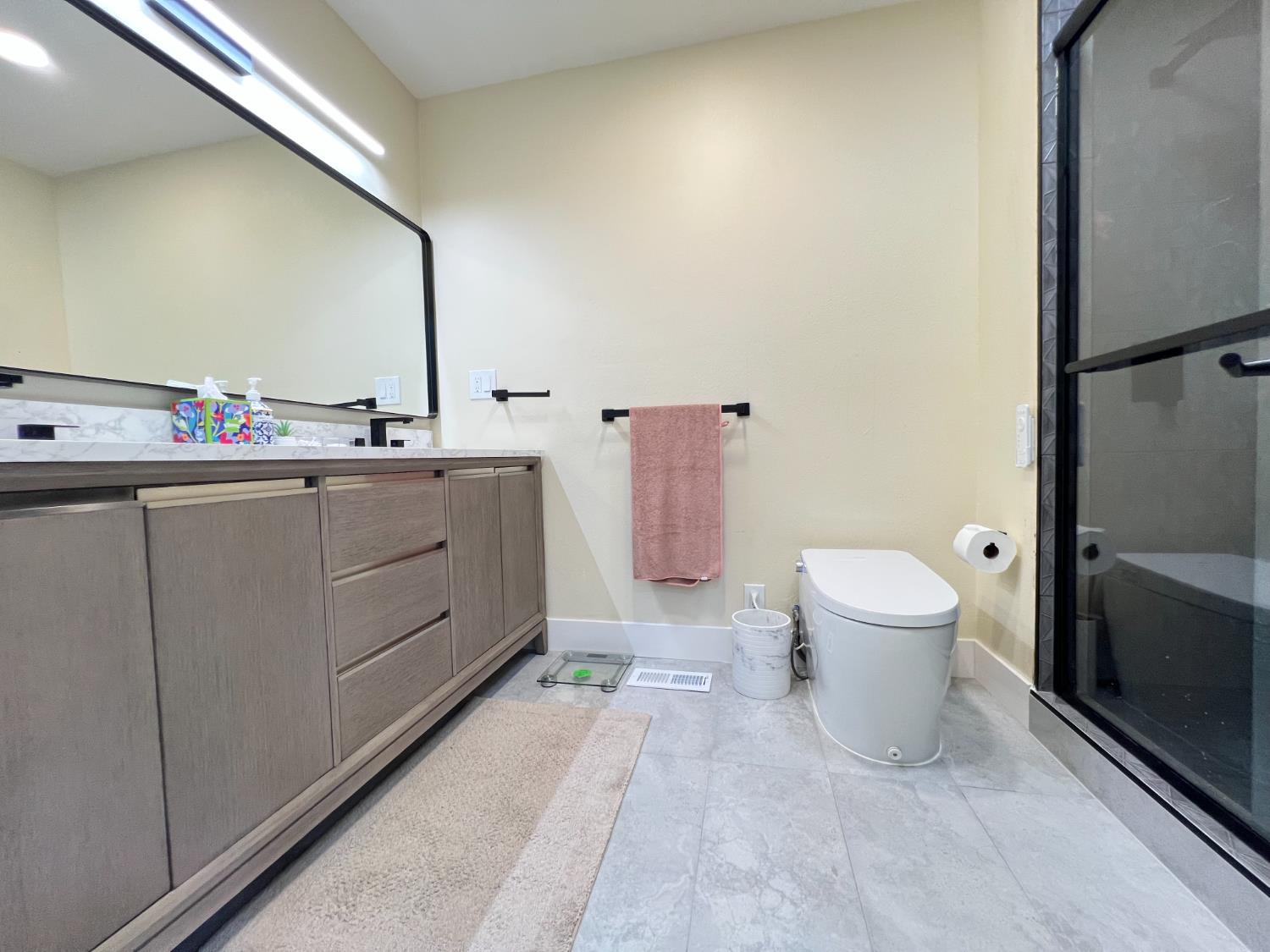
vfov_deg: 89.9
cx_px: 635
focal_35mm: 13
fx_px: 477
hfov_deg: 106.2
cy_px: 476
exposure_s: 1/60
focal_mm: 1.57
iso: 160
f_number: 1.8
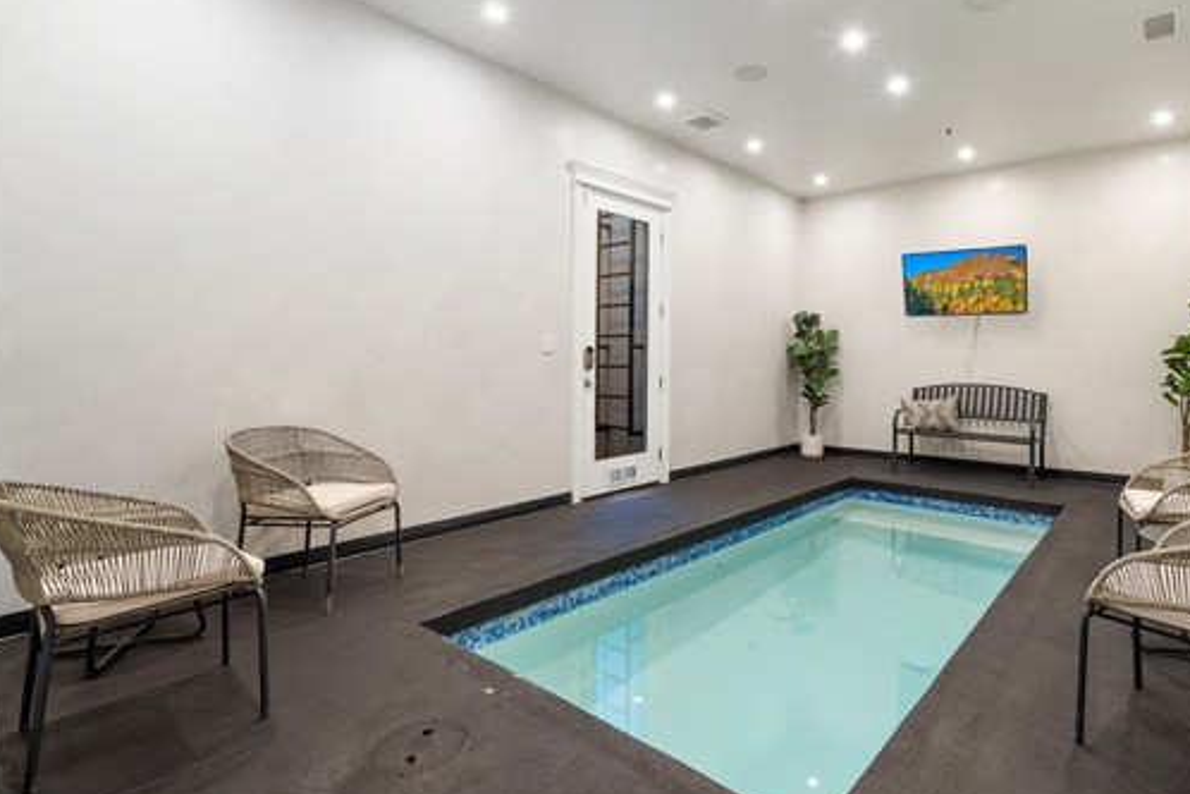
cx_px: 710
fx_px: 595
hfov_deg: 88.9
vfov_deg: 67.4
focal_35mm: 18
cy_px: 381
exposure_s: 1
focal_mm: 14
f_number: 11
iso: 100
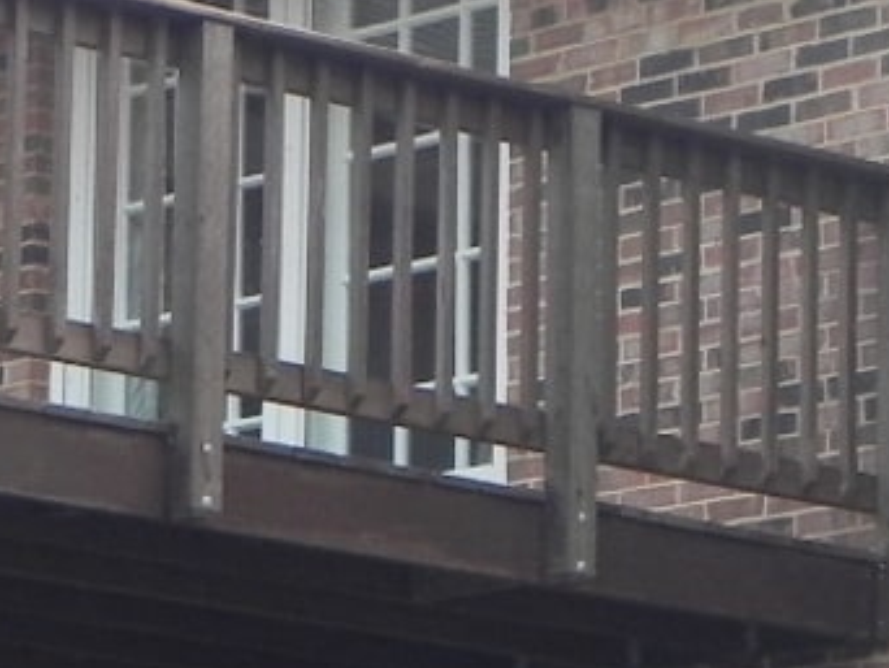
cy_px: 590
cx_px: -1
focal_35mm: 257
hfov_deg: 7.7
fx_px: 6605
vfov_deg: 5.8
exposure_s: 1/49.3
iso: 160
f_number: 3.5
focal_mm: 11.8
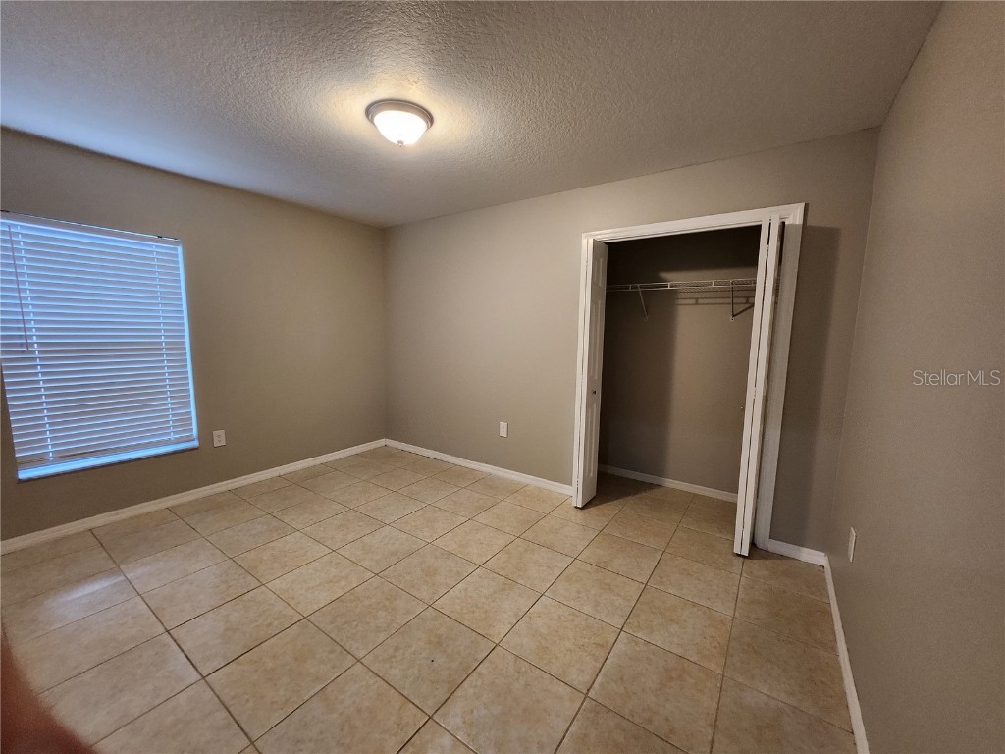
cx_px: 502
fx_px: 377
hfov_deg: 106.2
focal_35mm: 13
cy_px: 377
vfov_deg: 89.9
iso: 320
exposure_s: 1/40
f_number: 2.2
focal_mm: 1.74
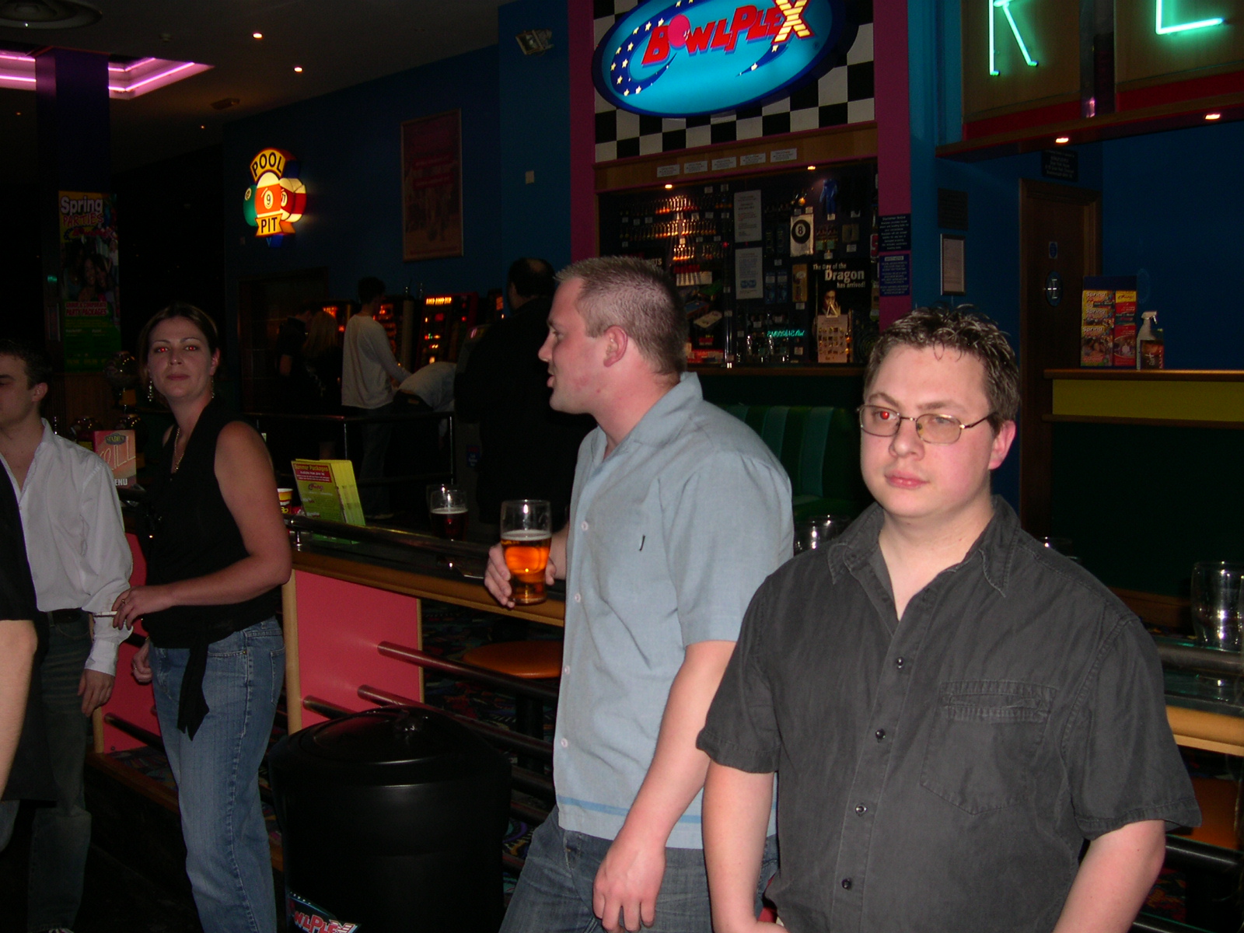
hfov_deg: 49.0
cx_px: 622
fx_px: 1366
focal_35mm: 38
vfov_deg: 37.7
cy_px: 466
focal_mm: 8
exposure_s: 1/60
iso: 115
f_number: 2.8
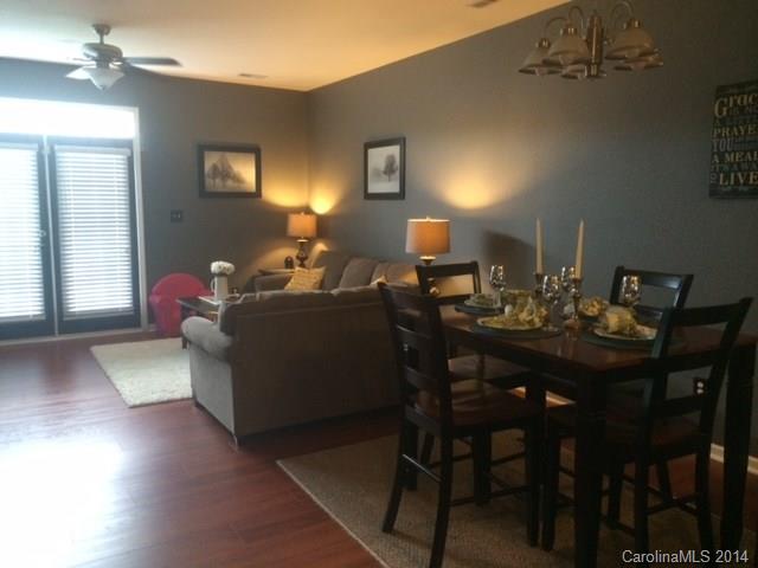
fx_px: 657
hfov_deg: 60.0
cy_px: 284
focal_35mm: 30
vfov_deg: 46.8
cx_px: 379
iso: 250
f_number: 2.2
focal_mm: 4.12
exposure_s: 1/30
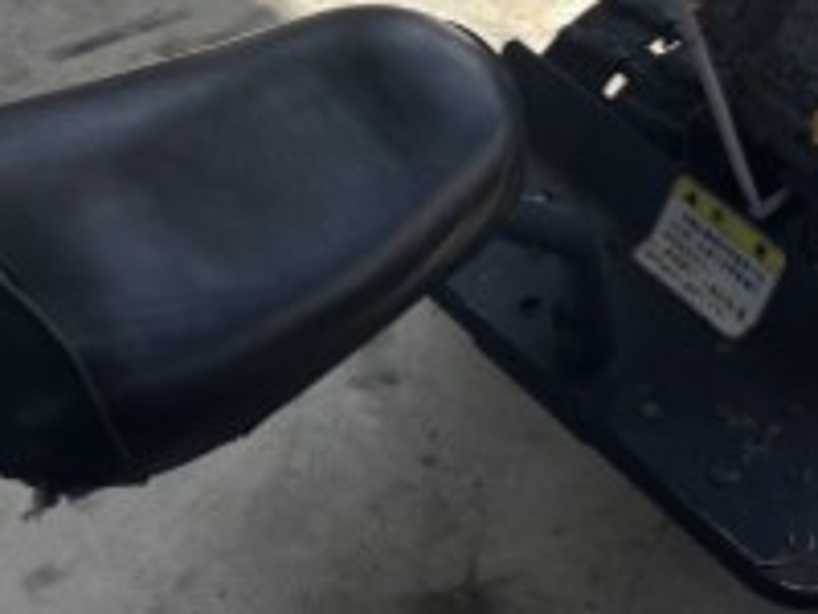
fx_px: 1654
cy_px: -92
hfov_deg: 25.3
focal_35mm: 70
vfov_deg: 19.9
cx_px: 953
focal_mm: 3.99
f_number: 1.8
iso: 32
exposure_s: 1/1429
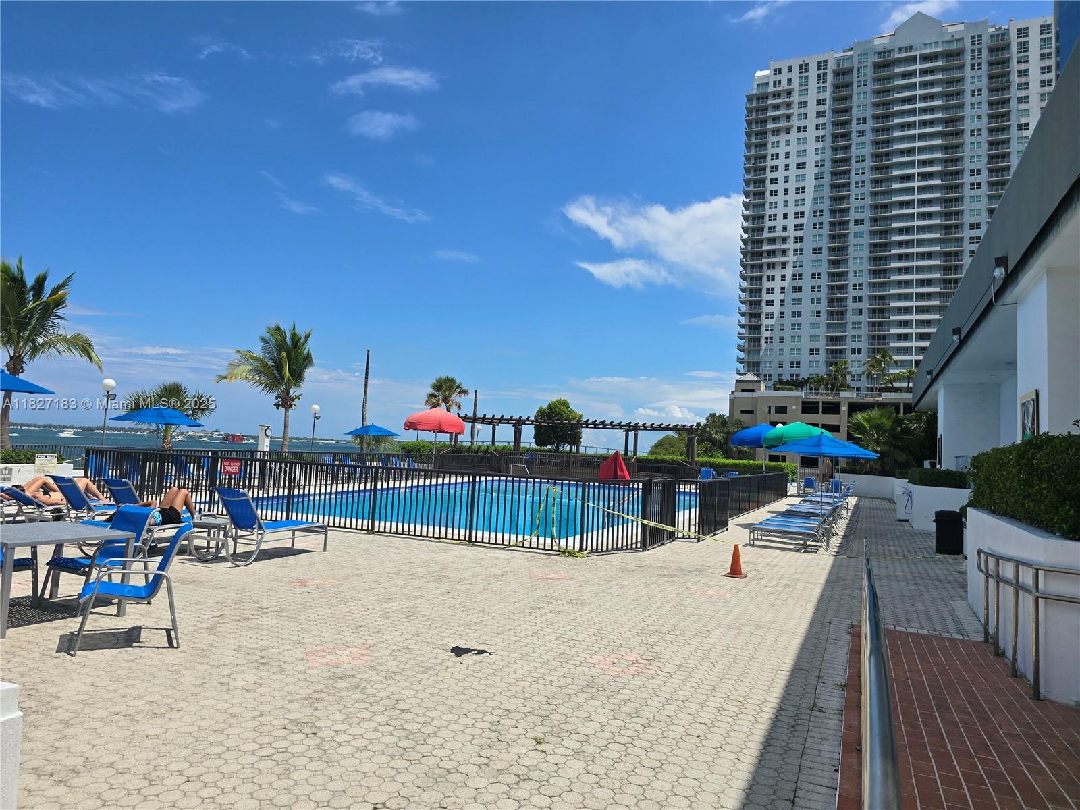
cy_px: 405
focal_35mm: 23
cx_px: 540
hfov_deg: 73.9
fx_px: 718
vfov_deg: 58.9
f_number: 1.7
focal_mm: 6.3
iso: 12
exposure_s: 1/1476
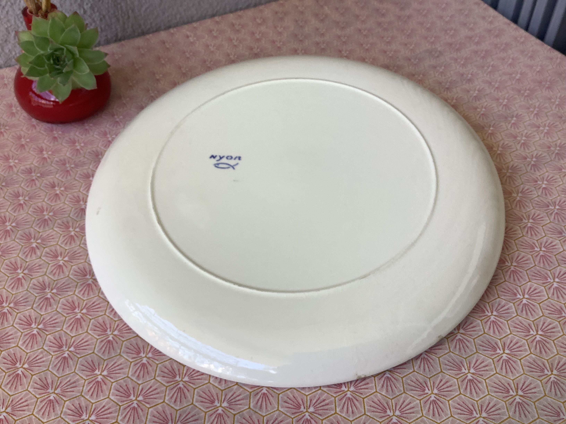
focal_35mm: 31
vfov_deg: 45.4
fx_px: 507
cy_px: 212
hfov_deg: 58.4
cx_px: 283
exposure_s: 1/100
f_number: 2.4
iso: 40
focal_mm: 3.3
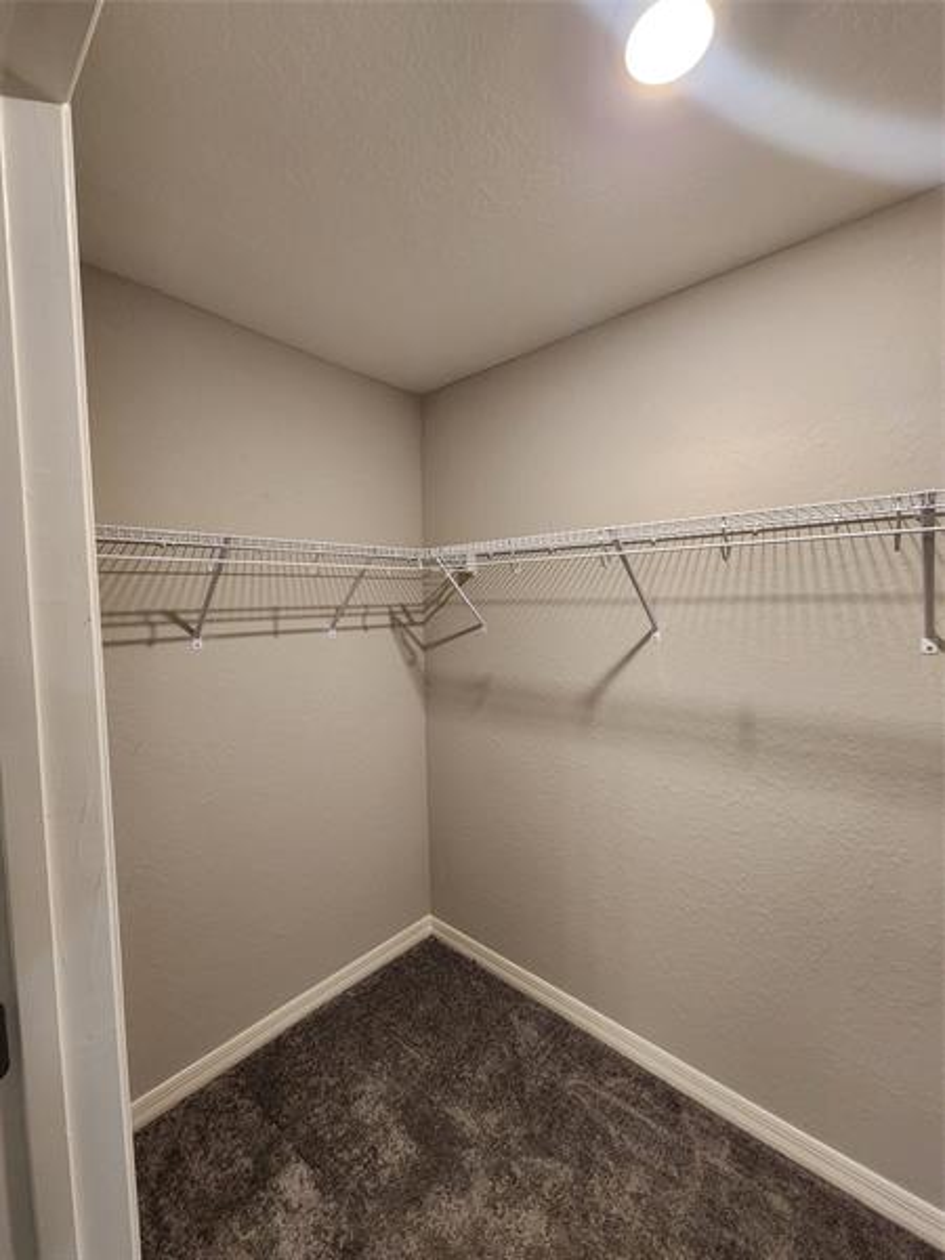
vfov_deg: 106.2
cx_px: 472
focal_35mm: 13
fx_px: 473
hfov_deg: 89.9
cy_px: 630
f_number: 2.2
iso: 400
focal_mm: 2.2
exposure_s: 1/60
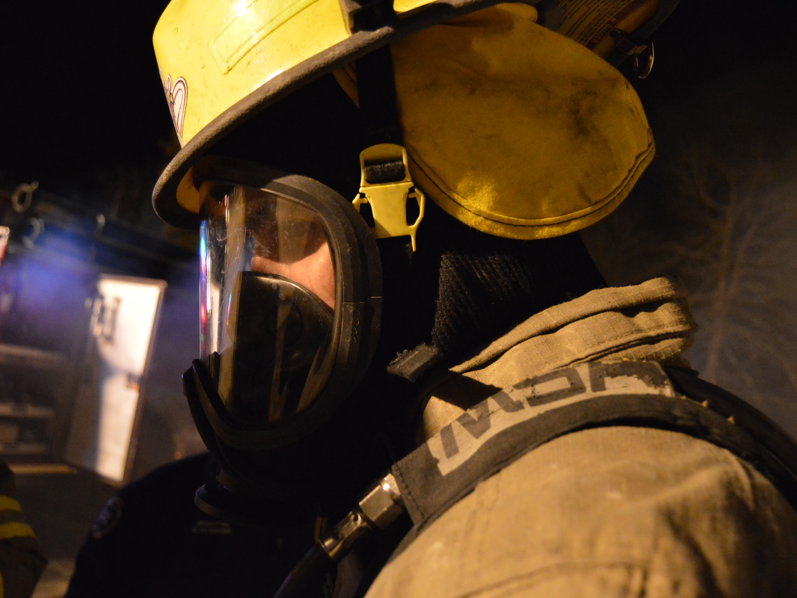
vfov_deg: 46.8
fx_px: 691
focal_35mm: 30
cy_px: 303
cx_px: 364
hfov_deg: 59.9
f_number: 3.5
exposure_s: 1/60
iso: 3200
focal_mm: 18
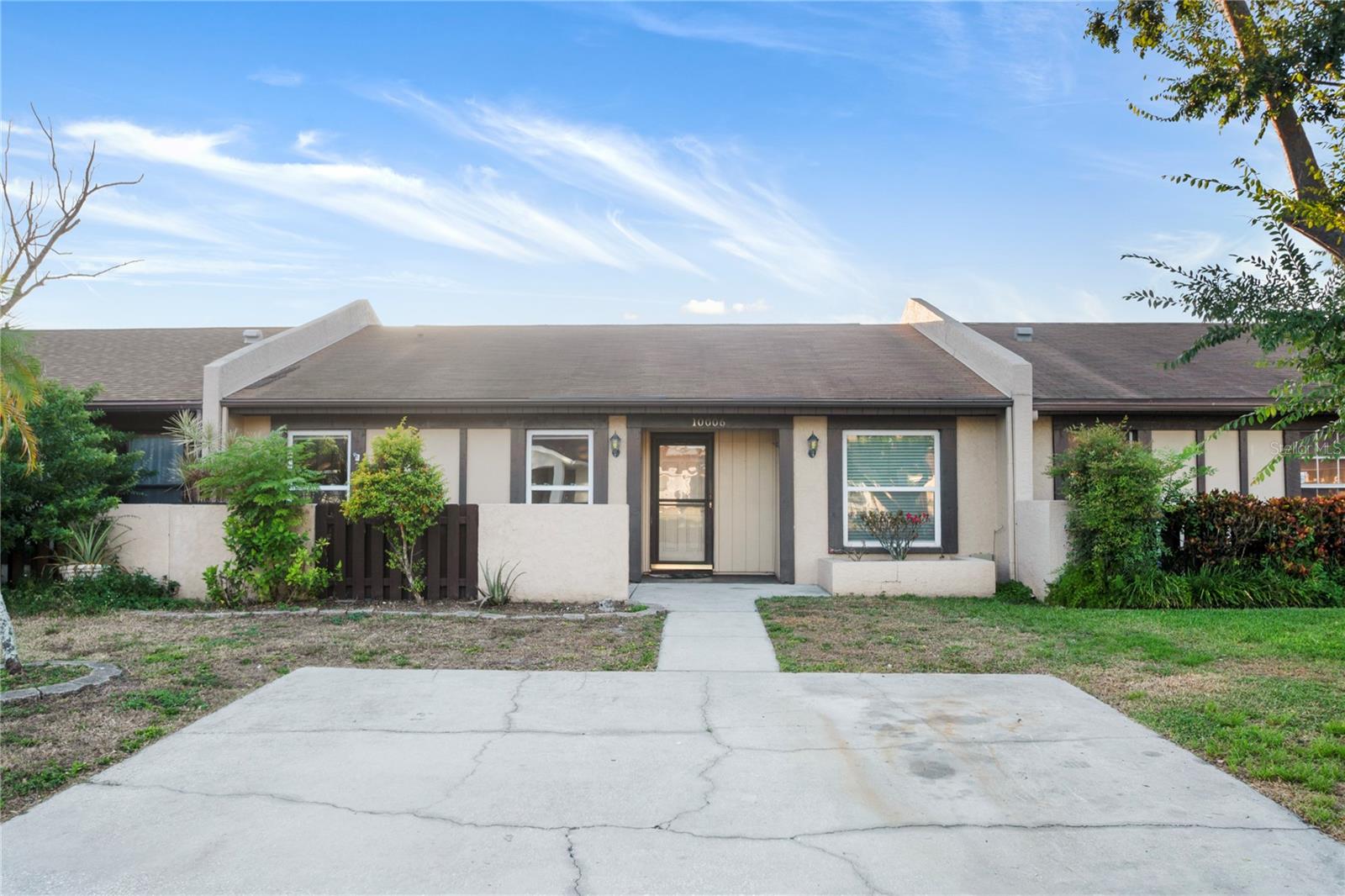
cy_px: 448
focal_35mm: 27
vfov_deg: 47.9
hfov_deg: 67.4
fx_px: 1008
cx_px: 672
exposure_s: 1/50
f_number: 11
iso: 100
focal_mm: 18
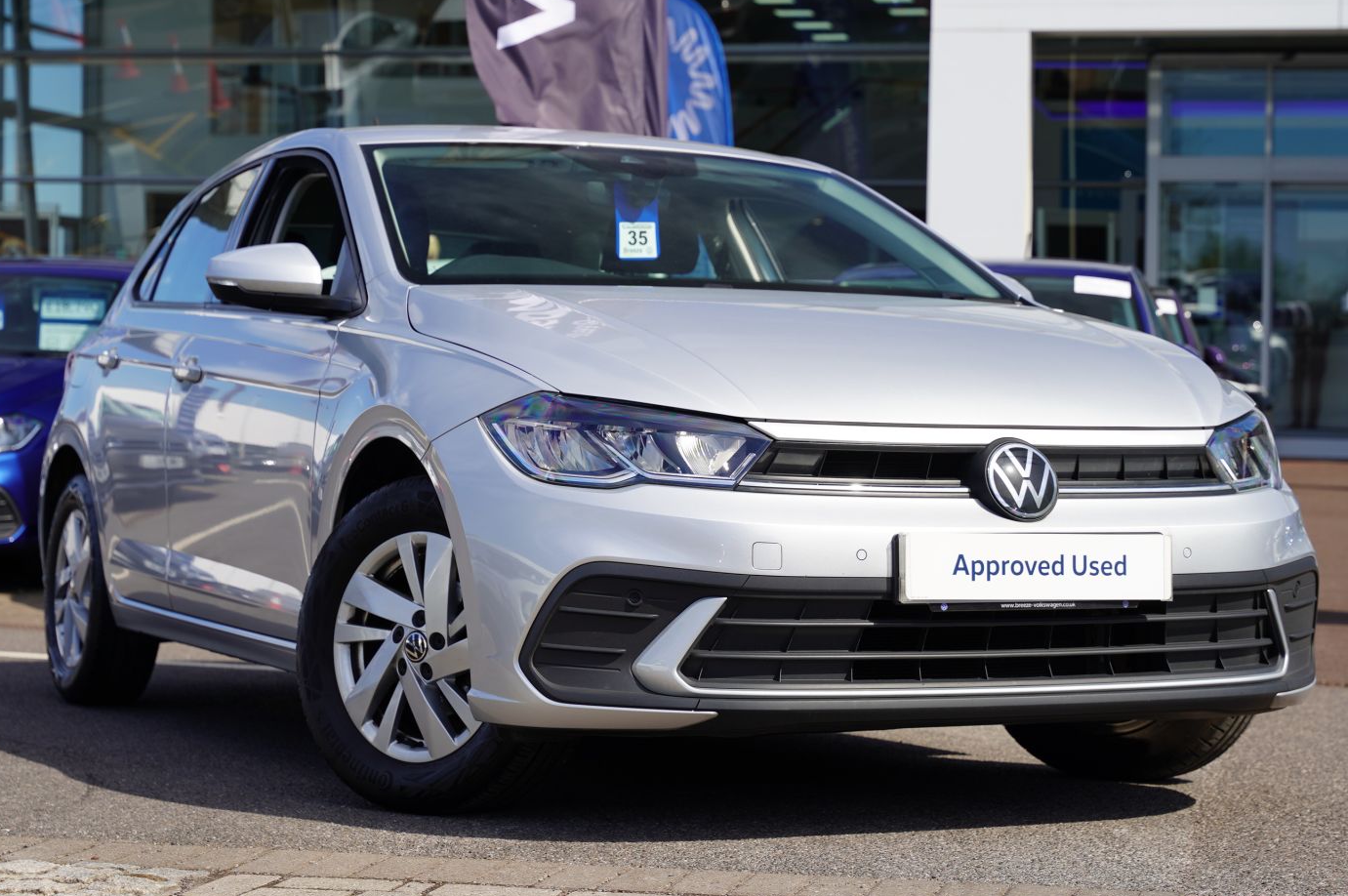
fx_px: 2761
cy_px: 413
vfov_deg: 18.4
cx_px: 708
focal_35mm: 74
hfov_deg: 27.4
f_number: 5
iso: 100
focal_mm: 63.7
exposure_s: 1/250
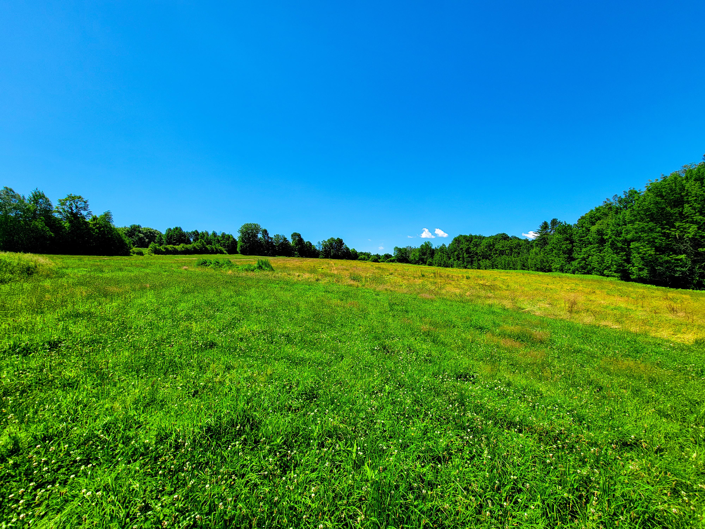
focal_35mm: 13
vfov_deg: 89.9
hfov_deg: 106.2
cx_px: 352
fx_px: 265
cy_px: 264
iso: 50
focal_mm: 2.2
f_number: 2.2
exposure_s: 1/1800
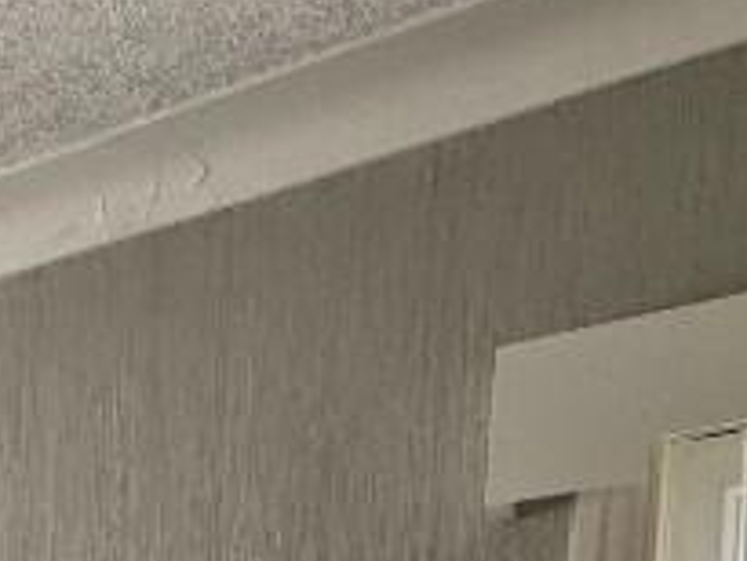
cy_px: 1086
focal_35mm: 70
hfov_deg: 17.0
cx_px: -875
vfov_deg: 16.5
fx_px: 1511
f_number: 2.2
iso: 40
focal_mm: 2.22
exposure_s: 1/337
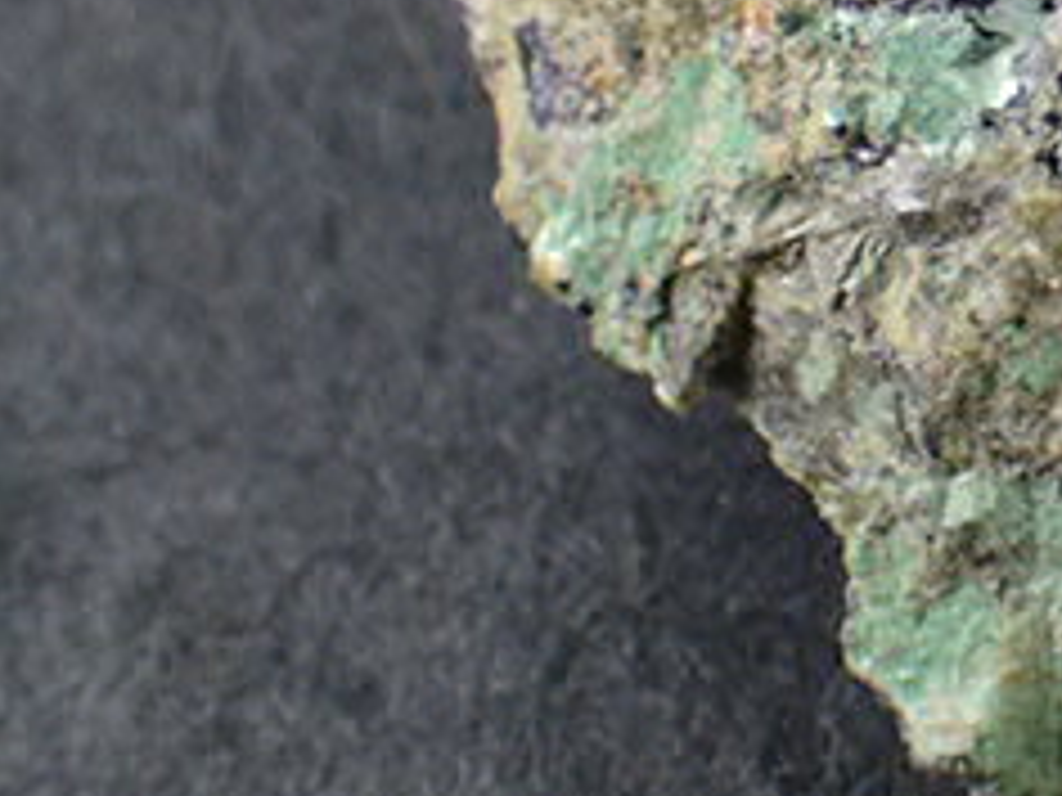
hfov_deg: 15.0
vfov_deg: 11.7
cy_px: 0
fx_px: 3835
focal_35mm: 125
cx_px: 1431
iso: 200
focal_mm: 8.41
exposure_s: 1/200
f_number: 3.1
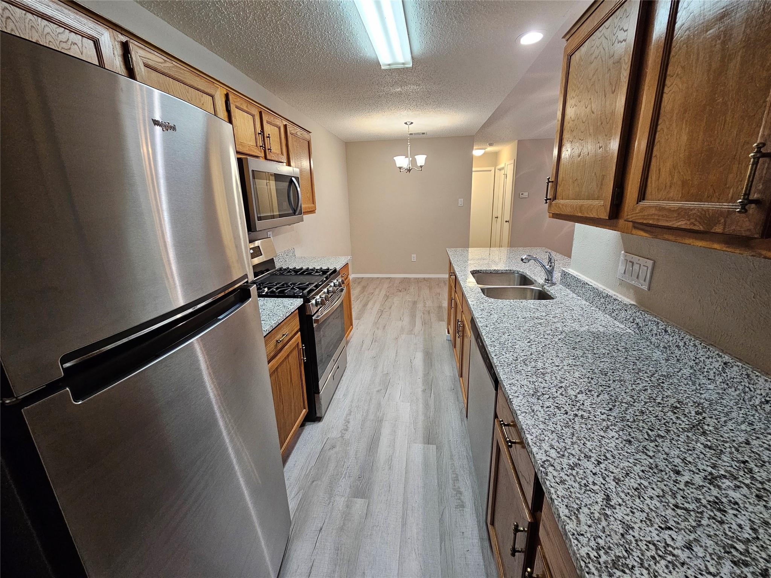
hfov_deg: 106.2
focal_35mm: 13
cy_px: 289
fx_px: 290
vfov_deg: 89.9
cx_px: 386
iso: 250
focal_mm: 2.2
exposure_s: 1/60
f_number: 2.2
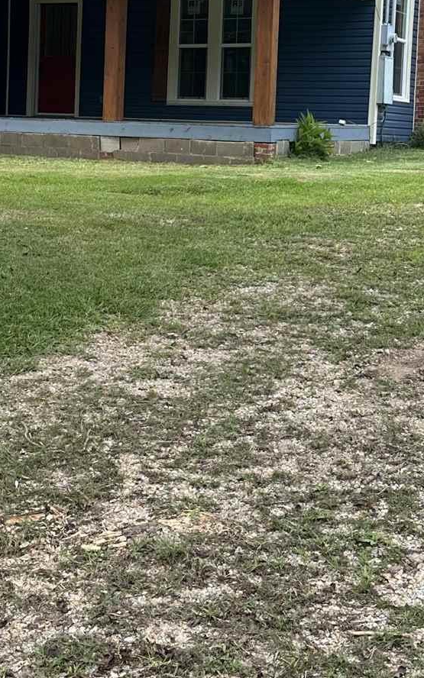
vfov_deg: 30.6
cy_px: 178
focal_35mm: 66
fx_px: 1220
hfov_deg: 19.6
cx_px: 132
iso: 80
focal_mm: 6.86
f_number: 1.78
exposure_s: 1/857
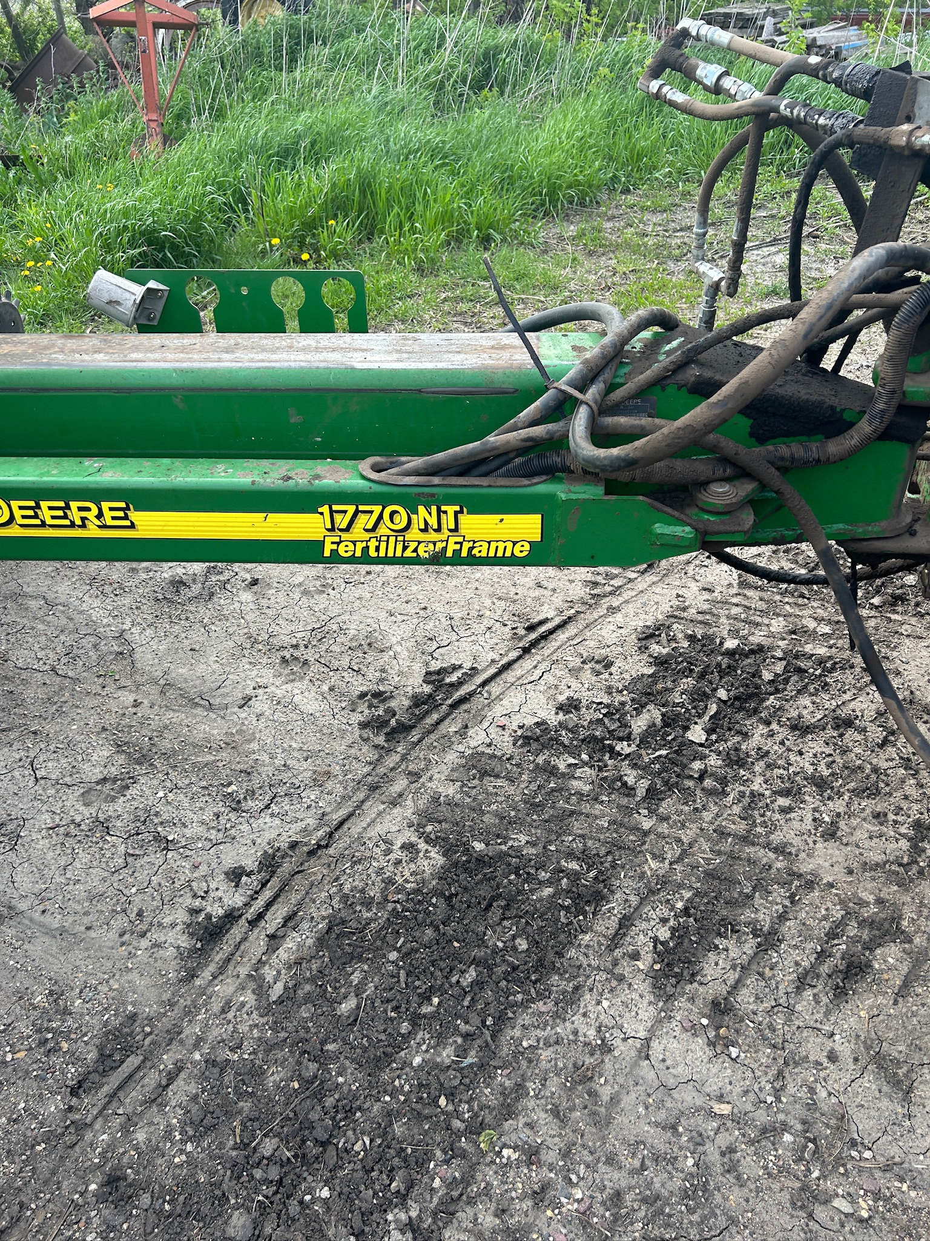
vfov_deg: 67.3
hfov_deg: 53.1
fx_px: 931
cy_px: 620
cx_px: 465
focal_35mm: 26
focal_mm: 5.7
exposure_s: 1/536
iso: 50
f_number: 1.5
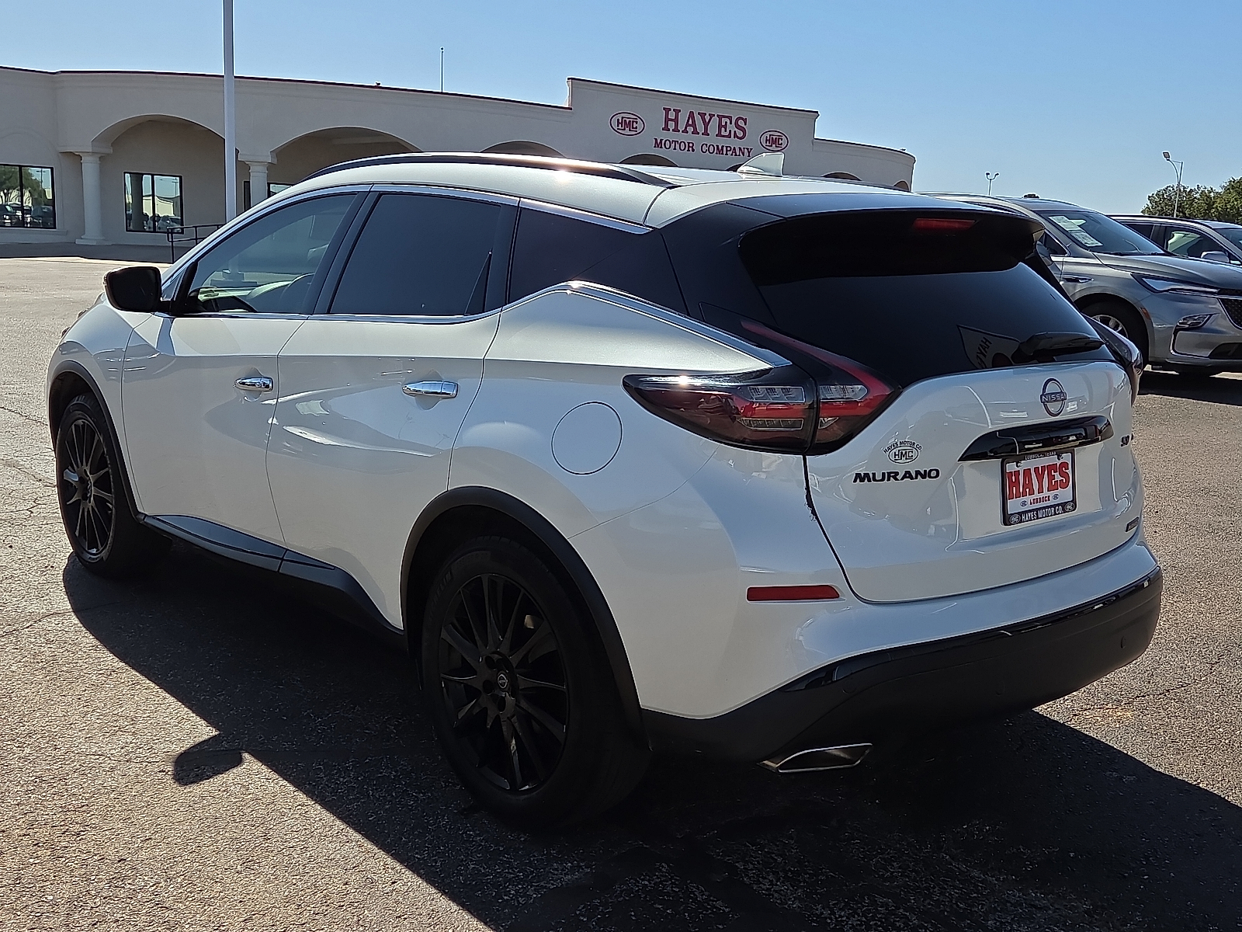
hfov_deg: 52.6
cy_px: 466
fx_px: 1256
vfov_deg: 40.7
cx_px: 621
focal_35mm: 35
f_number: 1.8
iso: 25
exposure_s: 1/1667
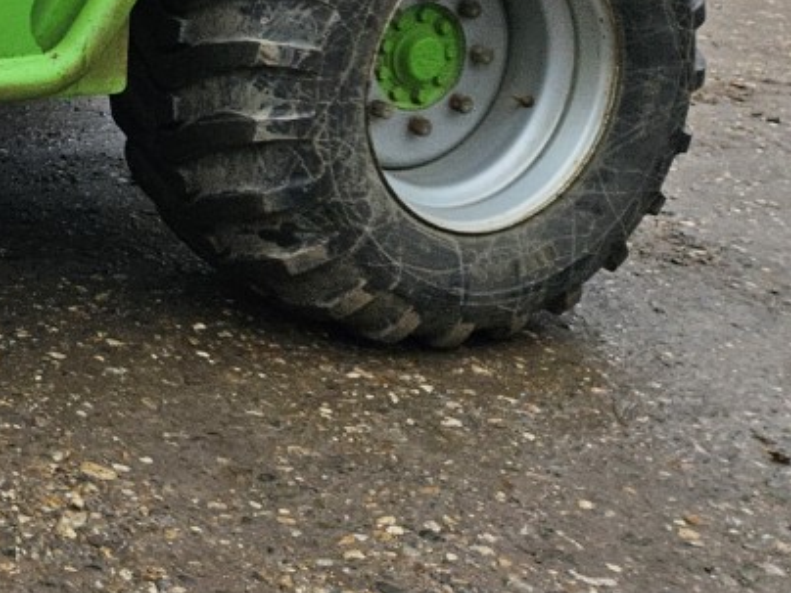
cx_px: -585
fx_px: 1874
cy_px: -243
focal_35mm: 82
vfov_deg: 16.7
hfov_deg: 18.9
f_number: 1.8
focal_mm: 5.4
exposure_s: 1/180
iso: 80
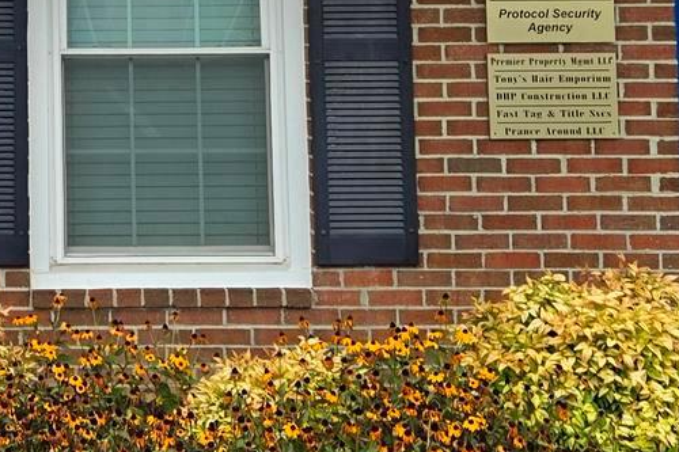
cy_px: -167
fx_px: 1848
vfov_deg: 13.4
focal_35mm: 98
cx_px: -16
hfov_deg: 20.1
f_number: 1.8
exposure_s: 1/393
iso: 25
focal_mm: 5.4
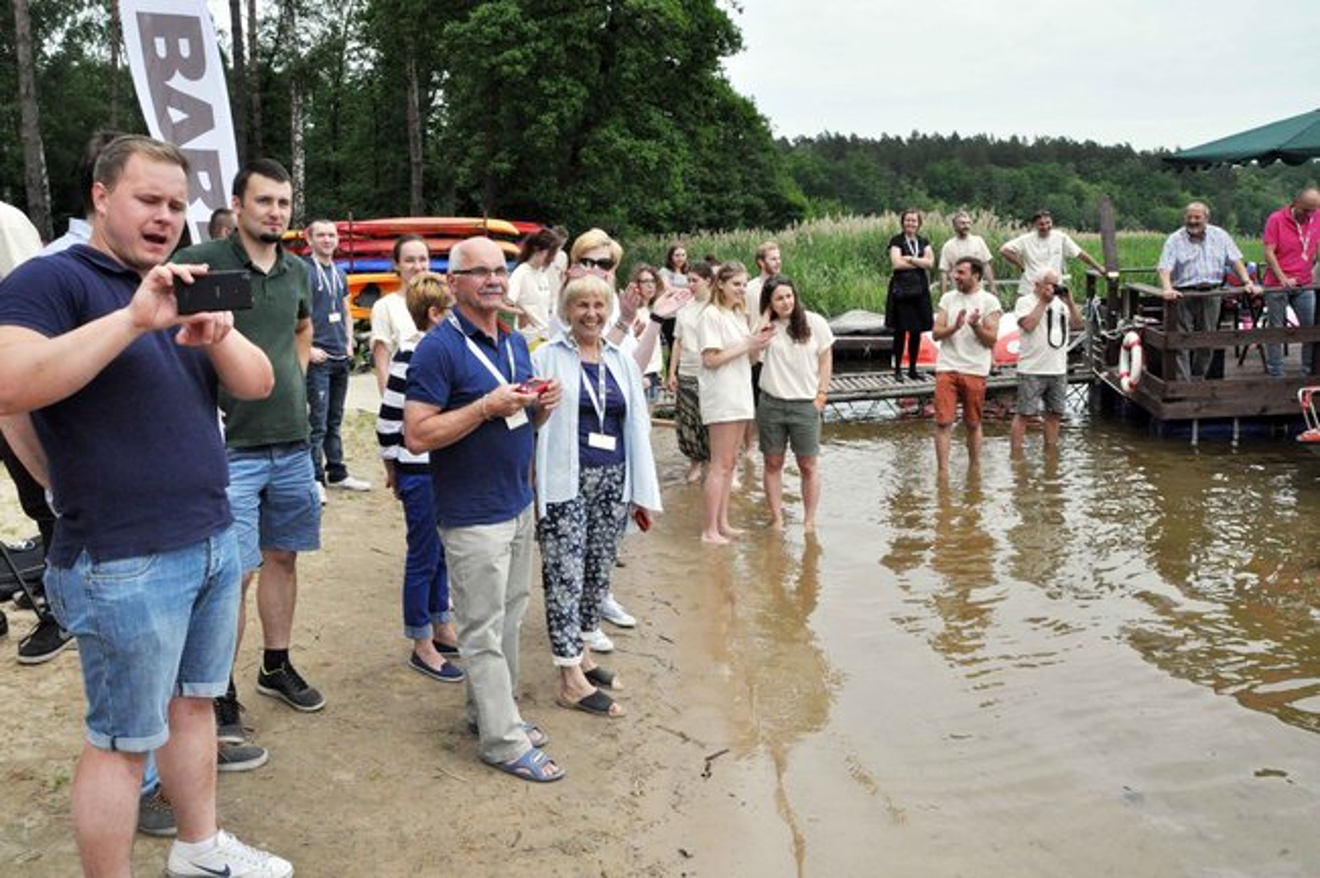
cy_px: 439
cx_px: 660
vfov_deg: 47.8
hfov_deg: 67.4
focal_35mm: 27
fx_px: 989
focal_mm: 18
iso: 1600
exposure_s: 1/1250
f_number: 16
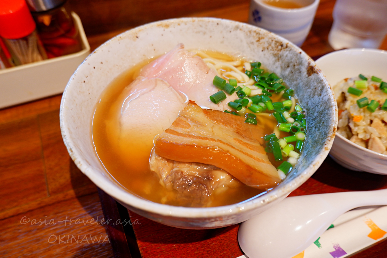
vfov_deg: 45.0
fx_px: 312
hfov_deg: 63.7
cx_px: 194
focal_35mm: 29
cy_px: 129
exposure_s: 1/42
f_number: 4
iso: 500
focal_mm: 19.7
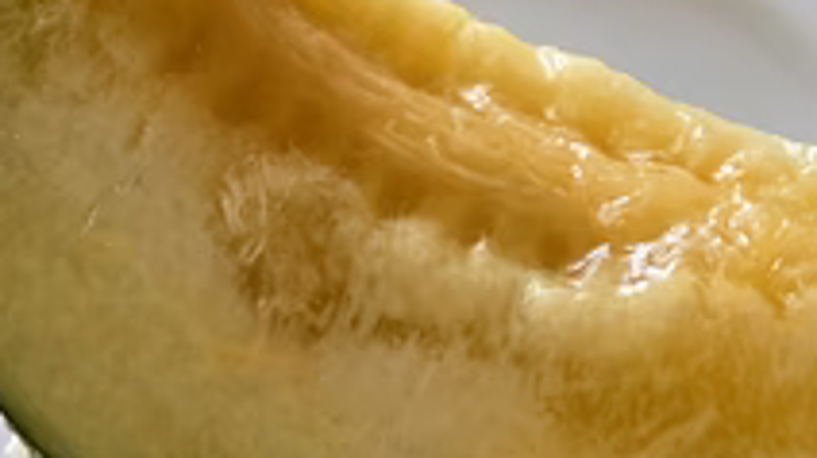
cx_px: 528
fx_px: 2317
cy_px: 165
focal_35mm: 107
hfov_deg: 19.9
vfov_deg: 11.3
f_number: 2
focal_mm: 6
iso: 160
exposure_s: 1/60
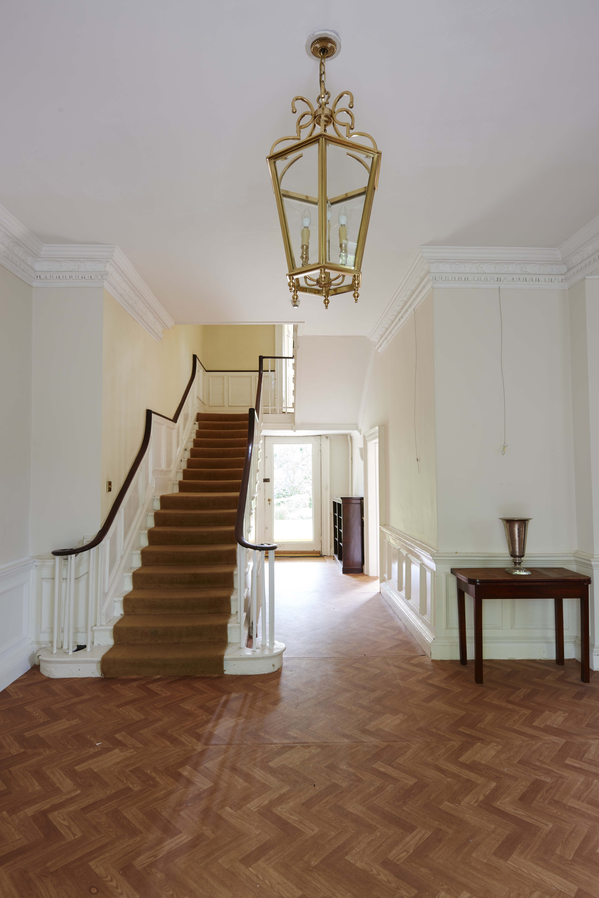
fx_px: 499
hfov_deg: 62.0
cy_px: 449
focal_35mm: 20
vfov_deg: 84.0
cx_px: 300
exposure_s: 1
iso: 125
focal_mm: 20
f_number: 11
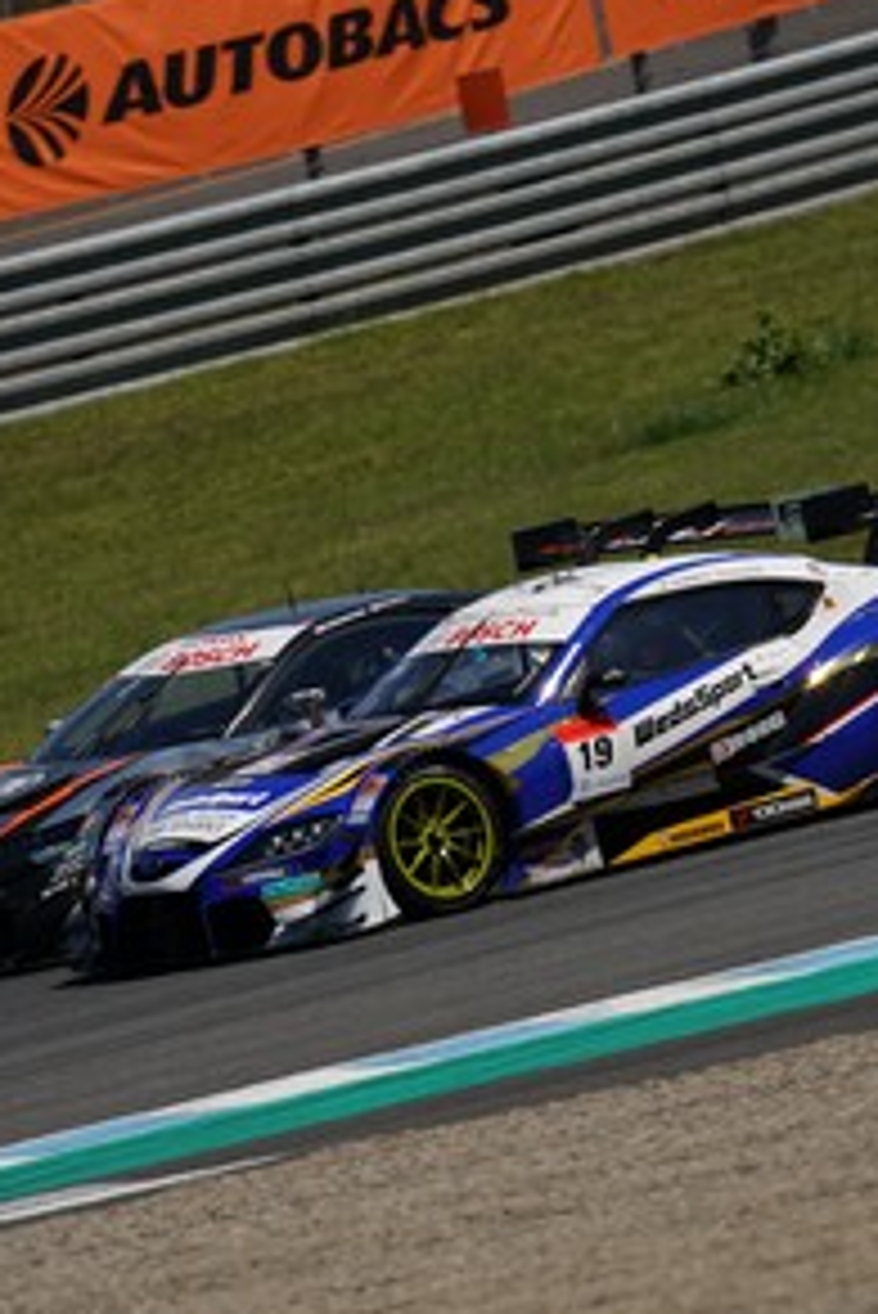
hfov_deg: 2.4
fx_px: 21374
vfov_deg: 3.5
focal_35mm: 585
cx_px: 324
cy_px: 446
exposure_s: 1/800
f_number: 7.1
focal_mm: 356
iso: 100
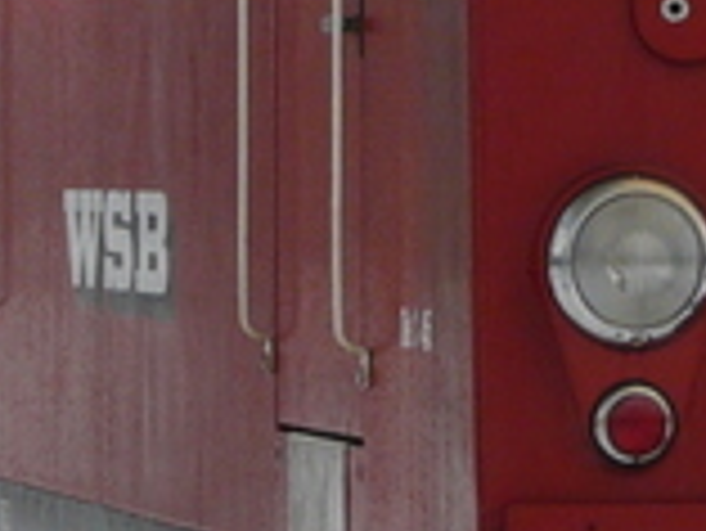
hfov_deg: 5.5
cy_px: 68
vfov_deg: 4.2
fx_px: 7287
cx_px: 1084
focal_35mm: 357
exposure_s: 1/200
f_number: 4
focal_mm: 9.2
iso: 100
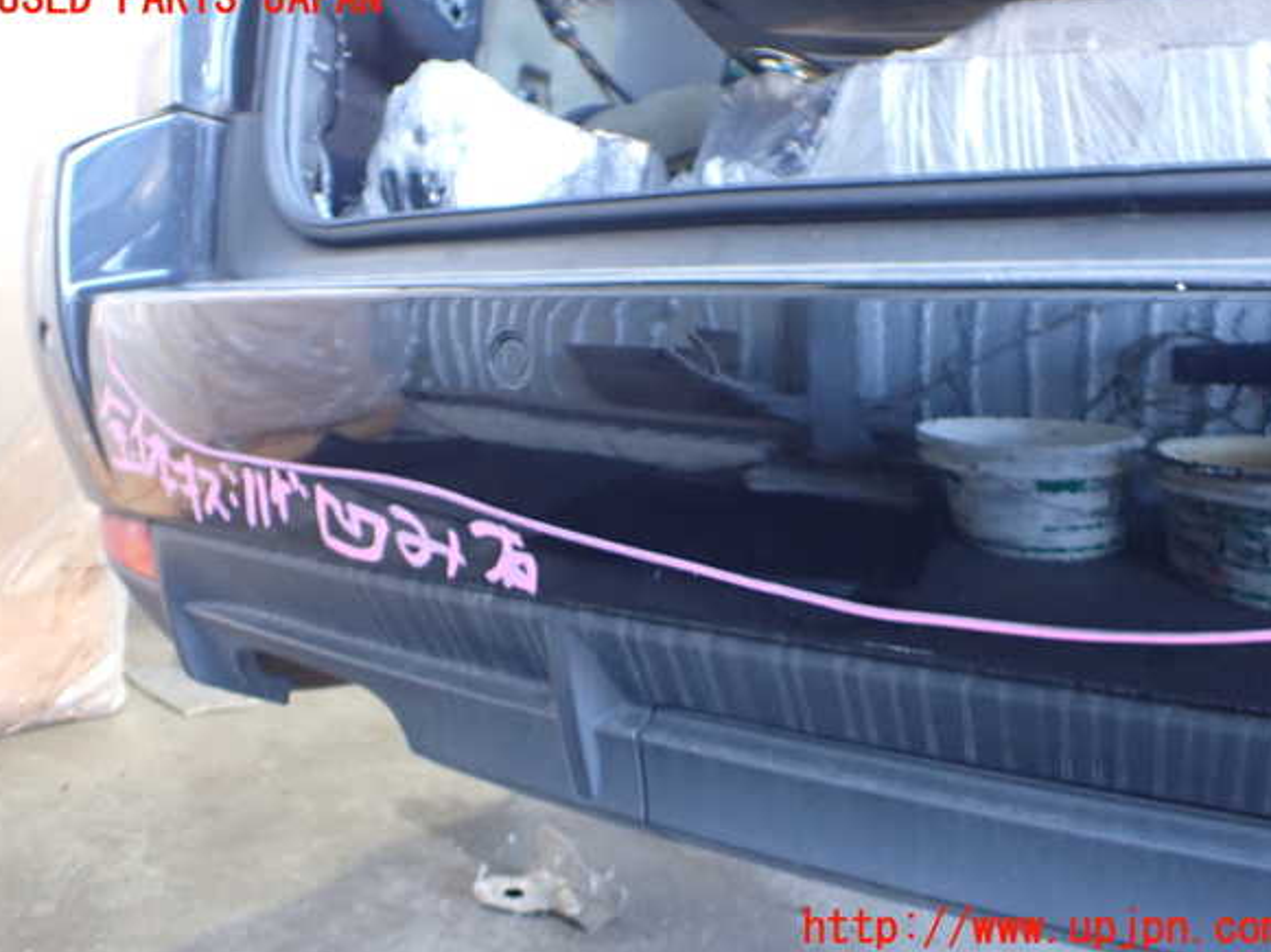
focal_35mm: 31
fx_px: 1138
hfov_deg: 58.4
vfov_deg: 45.4
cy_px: 464
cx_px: 641
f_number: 2.3
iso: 800
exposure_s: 1/40
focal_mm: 5.4
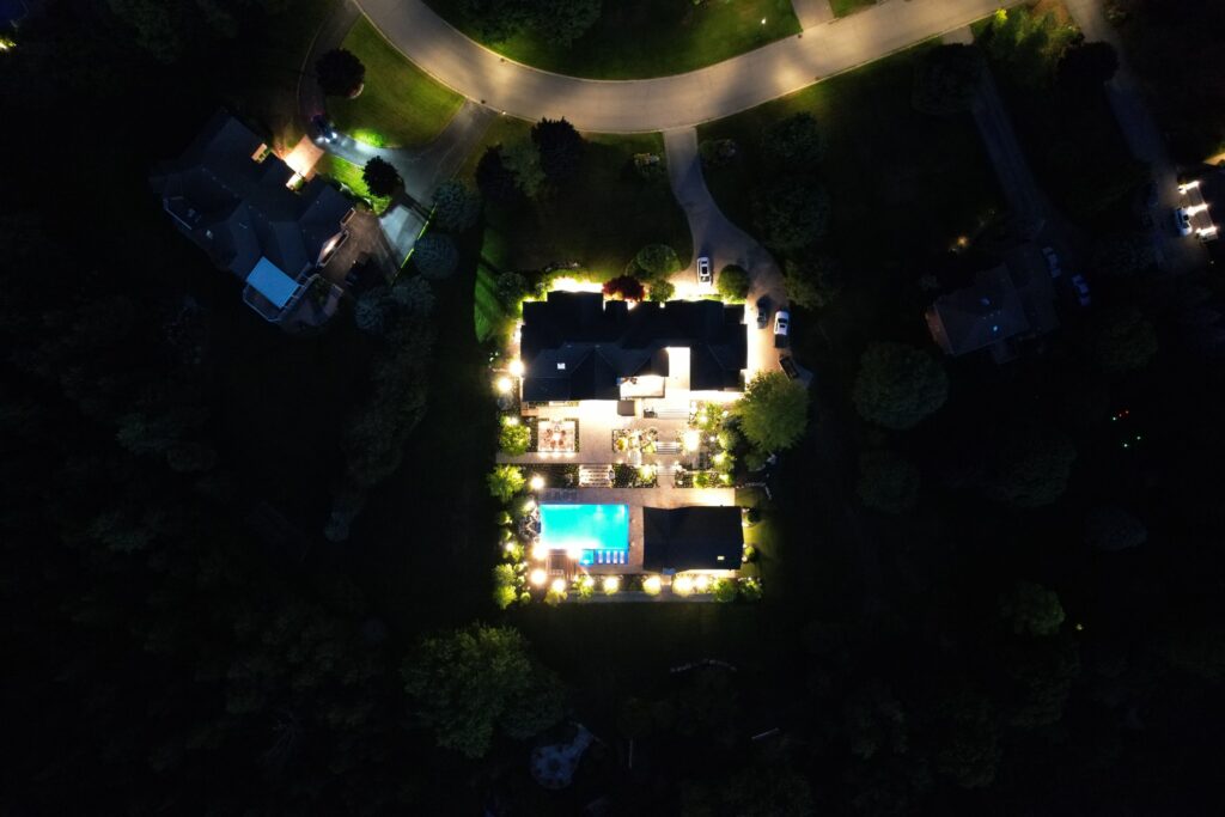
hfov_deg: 78.6
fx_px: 749
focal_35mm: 22
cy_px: 408
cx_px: 612
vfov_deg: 57.2
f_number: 2.8
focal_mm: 8.38
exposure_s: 1/2
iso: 3090
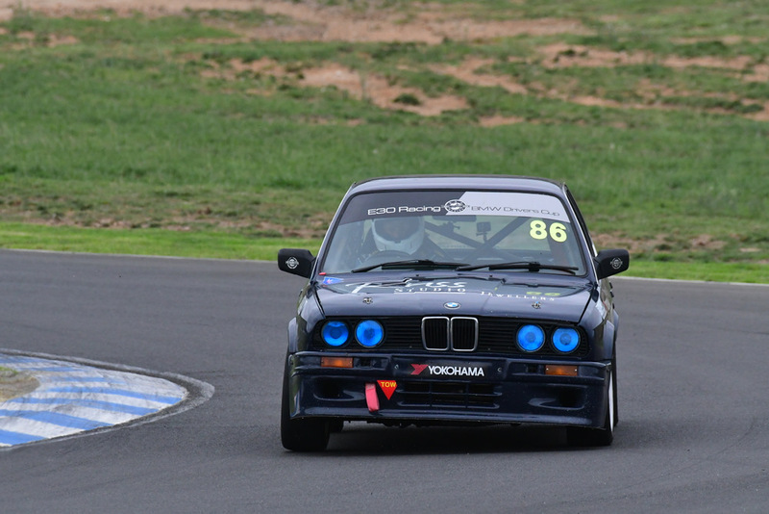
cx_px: 384
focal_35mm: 660
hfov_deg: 3.1
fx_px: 14103
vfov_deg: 2.1
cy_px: 257
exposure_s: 1/640
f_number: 9
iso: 2000
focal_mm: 440
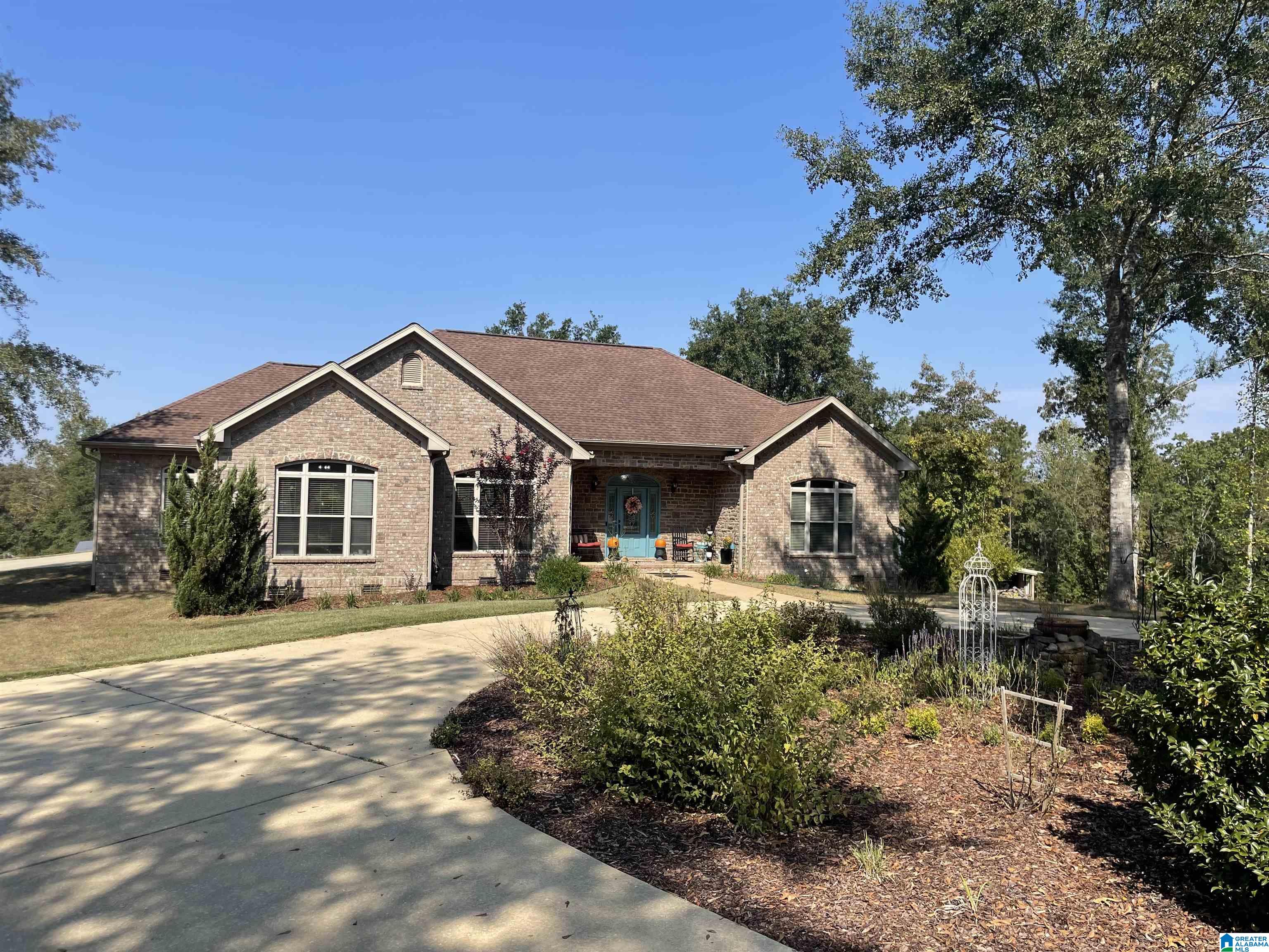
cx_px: 634
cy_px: 476
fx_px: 953
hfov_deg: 67.3
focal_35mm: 26
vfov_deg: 53.1
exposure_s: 1/2747
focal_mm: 4.2
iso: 32
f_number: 1.6
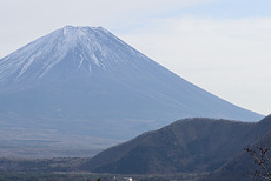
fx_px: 927
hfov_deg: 16.6
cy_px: 125
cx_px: 92
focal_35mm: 123
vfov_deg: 11.2
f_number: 8
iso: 100
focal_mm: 42
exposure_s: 1/60
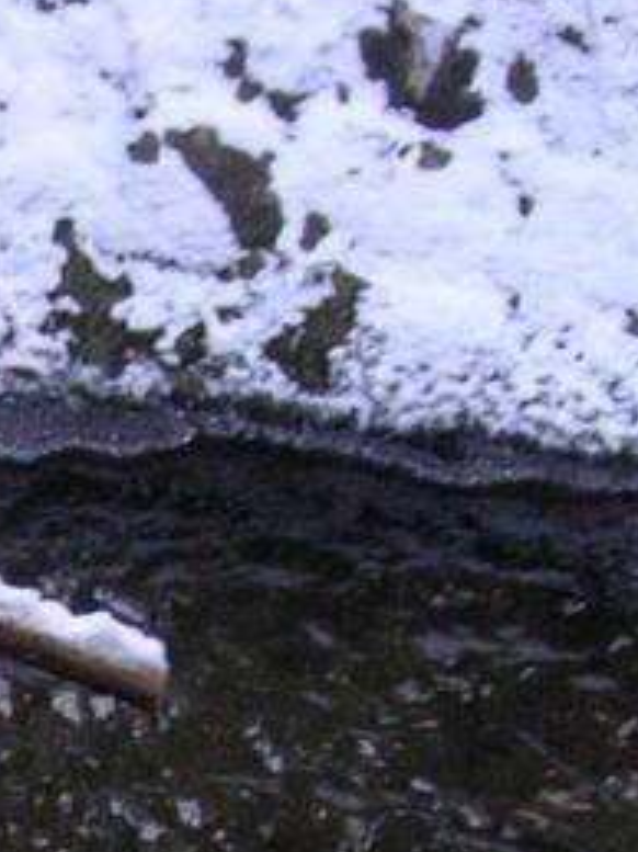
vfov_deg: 9.4
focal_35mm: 204
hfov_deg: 7.2
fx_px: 5017
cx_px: -312
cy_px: 1273
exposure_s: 1/60
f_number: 4
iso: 160
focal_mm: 11
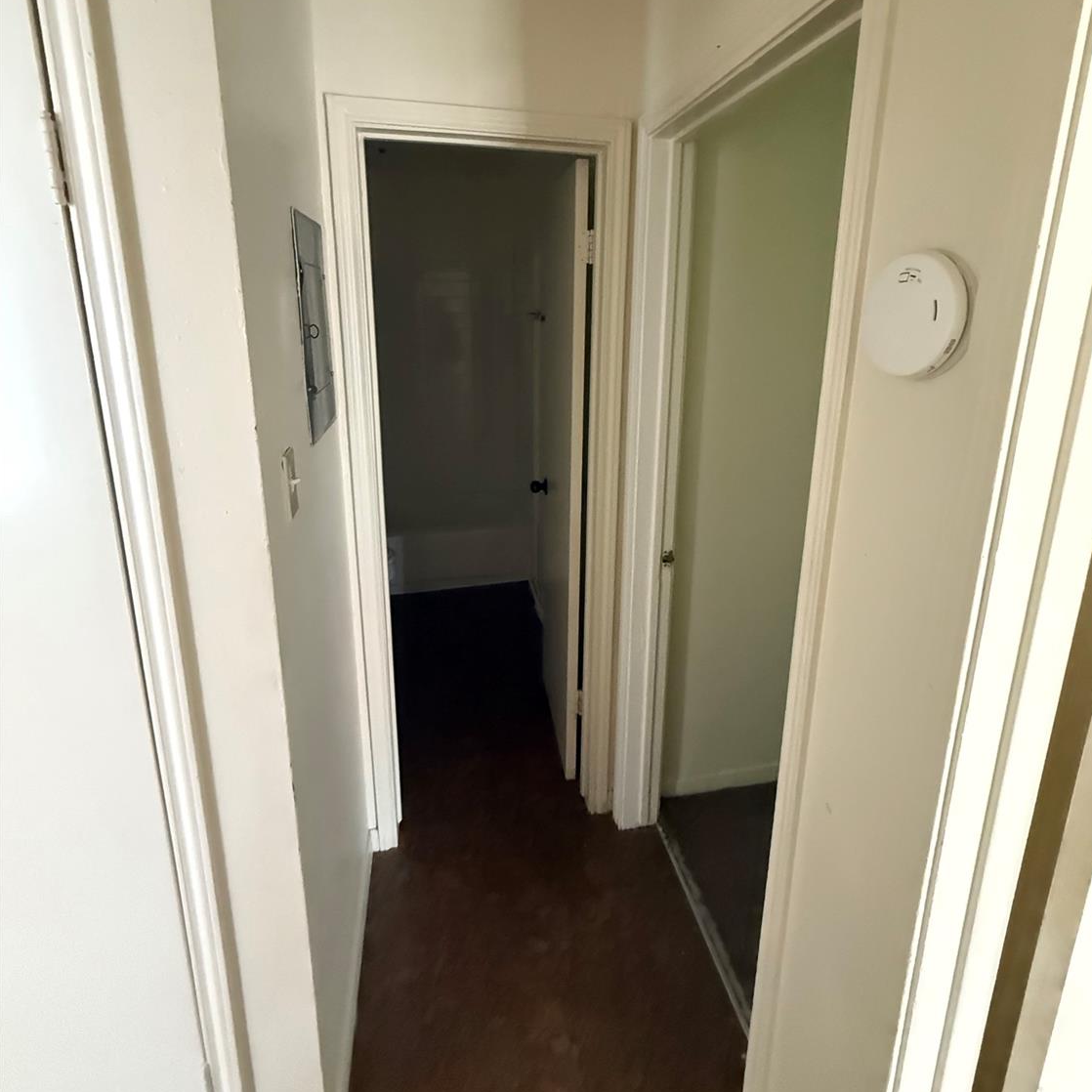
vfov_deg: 83.0
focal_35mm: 17
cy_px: 441
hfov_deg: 84.0
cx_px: 560
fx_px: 607
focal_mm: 2.22
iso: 1250
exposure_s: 1/58
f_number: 2.2
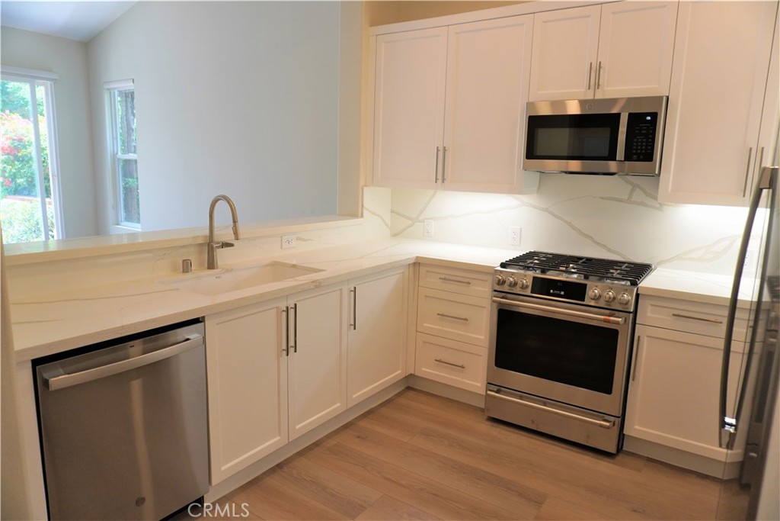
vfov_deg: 53.1
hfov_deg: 73.7
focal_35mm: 24
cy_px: 260
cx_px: 390
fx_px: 520
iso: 320
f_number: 4
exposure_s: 1/160
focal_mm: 16
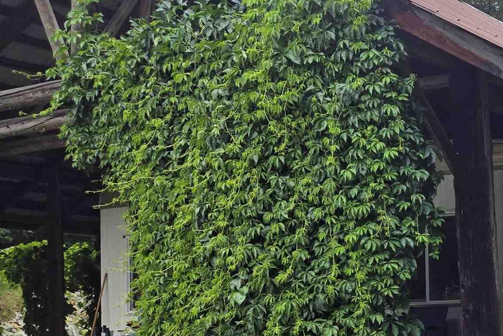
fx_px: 908
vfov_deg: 20.4
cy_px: 318
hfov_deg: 26.5
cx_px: 646
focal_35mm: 65
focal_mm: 5.4
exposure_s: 1/978
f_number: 1.8
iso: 25
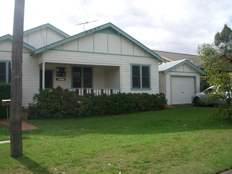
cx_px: 116
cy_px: 87
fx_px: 235
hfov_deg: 52.6
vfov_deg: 40.7
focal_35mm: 35
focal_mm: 5.8
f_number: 4.3
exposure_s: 1/400
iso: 80
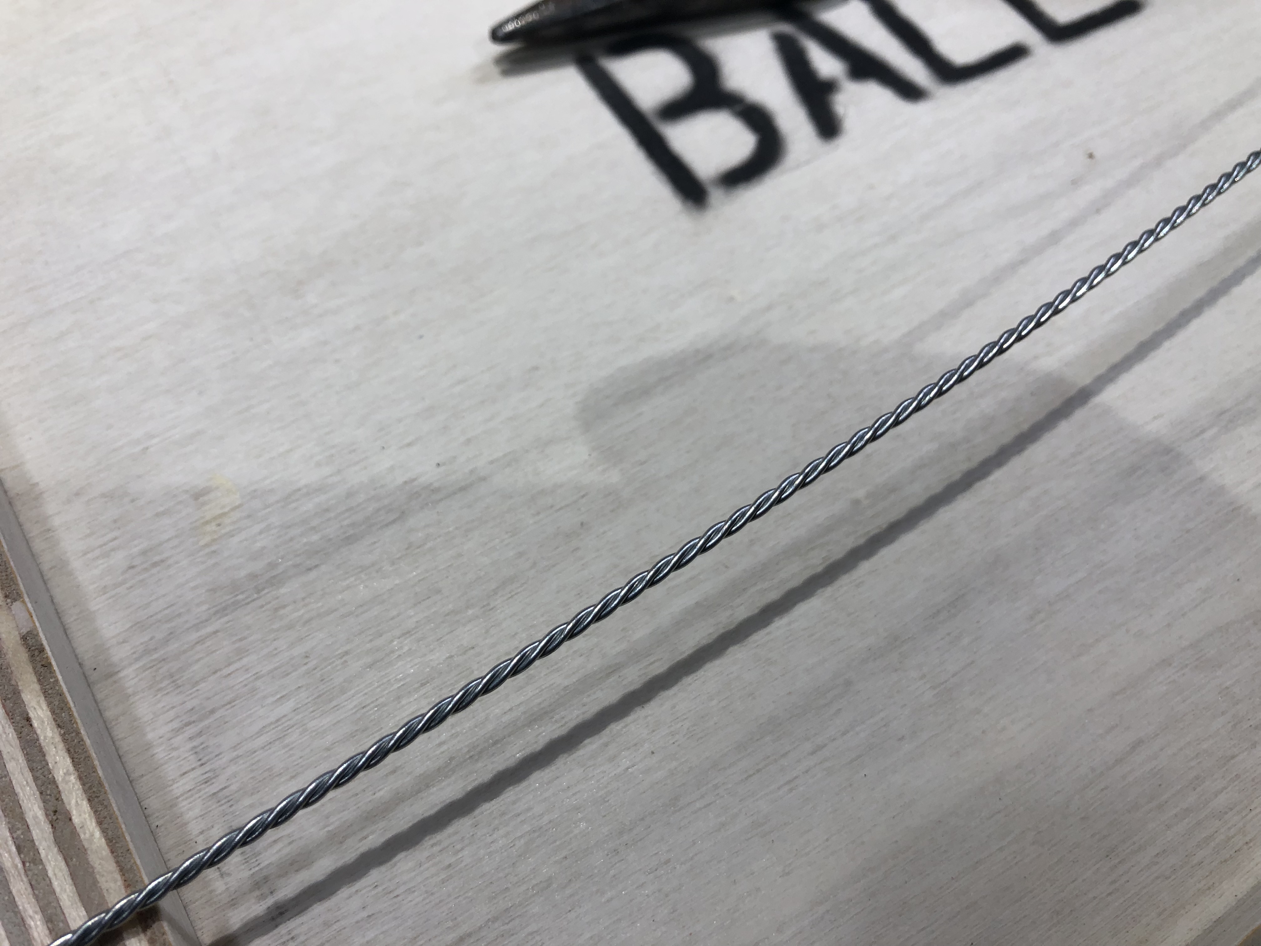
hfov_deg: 63.4
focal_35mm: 28
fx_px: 1020
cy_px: 473
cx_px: 630
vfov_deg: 49.7
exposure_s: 1/120
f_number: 1.8
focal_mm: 3.99
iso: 40
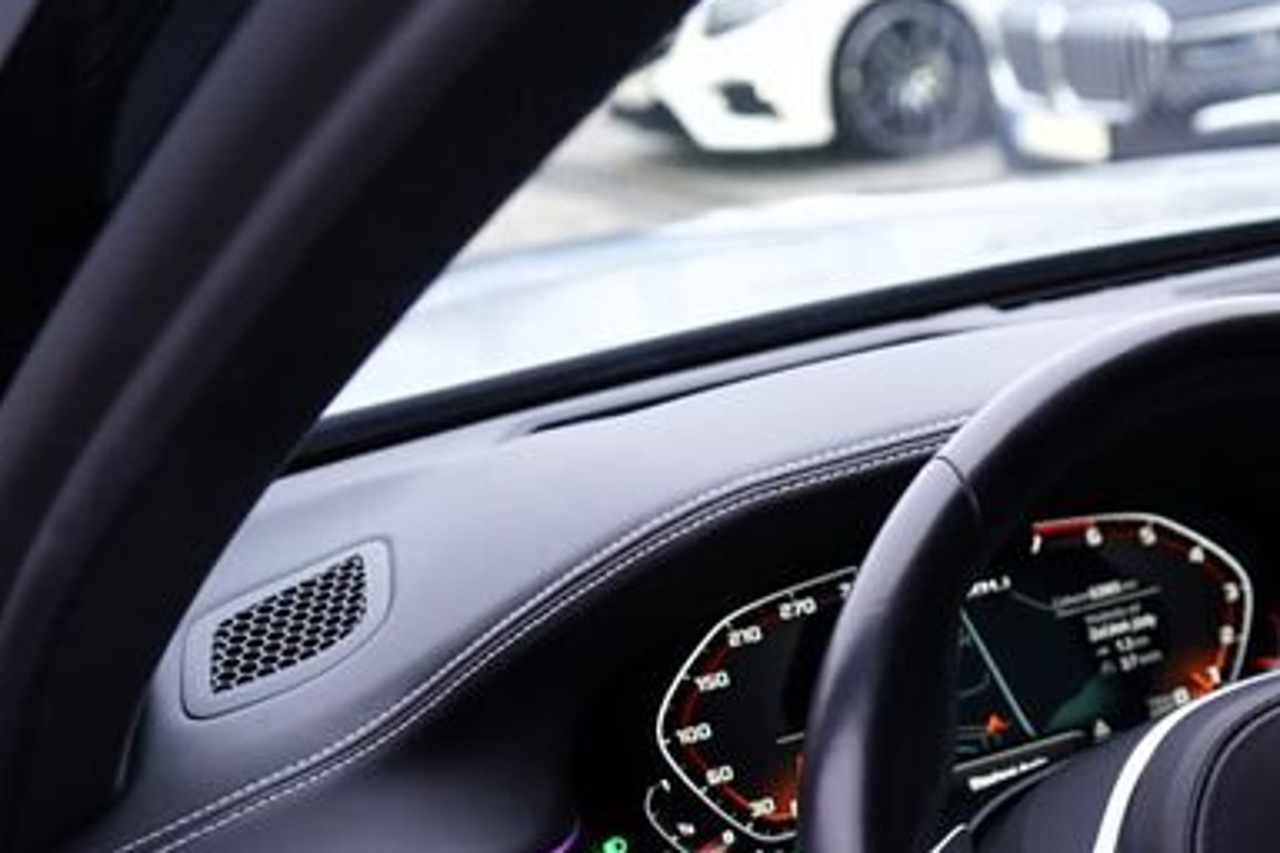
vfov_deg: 20.5
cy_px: 878
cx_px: 1523
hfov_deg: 27.7
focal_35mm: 64
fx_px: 2275
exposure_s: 1/30
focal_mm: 24
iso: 500
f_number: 2.8
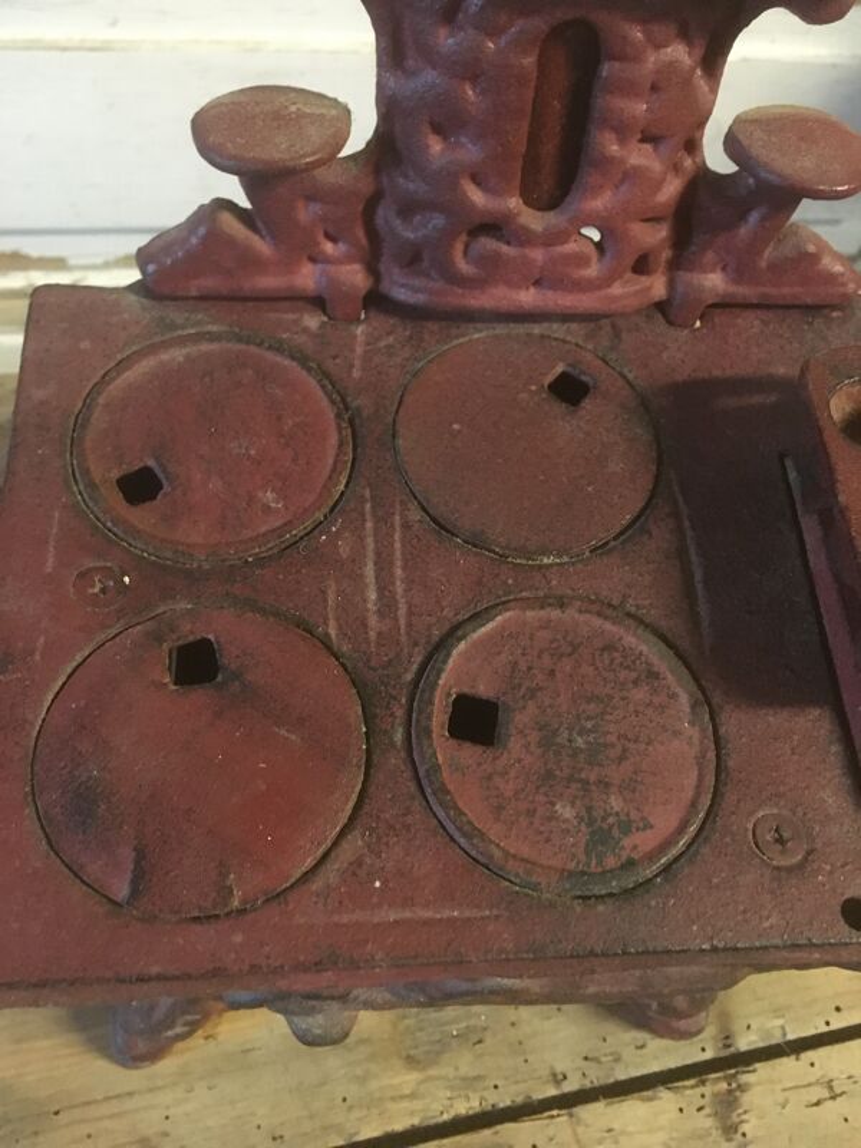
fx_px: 962
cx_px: 430
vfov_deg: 61.7
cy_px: 574
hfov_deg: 48.2
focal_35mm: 29
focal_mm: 4.15
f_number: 2.2
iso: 320
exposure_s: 1/17
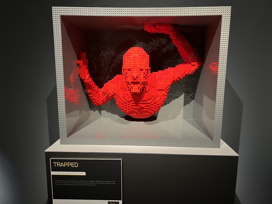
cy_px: 102
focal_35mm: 26
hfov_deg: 67.3
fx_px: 204
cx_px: 136
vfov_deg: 53.1
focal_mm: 5.7
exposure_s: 1/60
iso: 250
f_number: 1.5
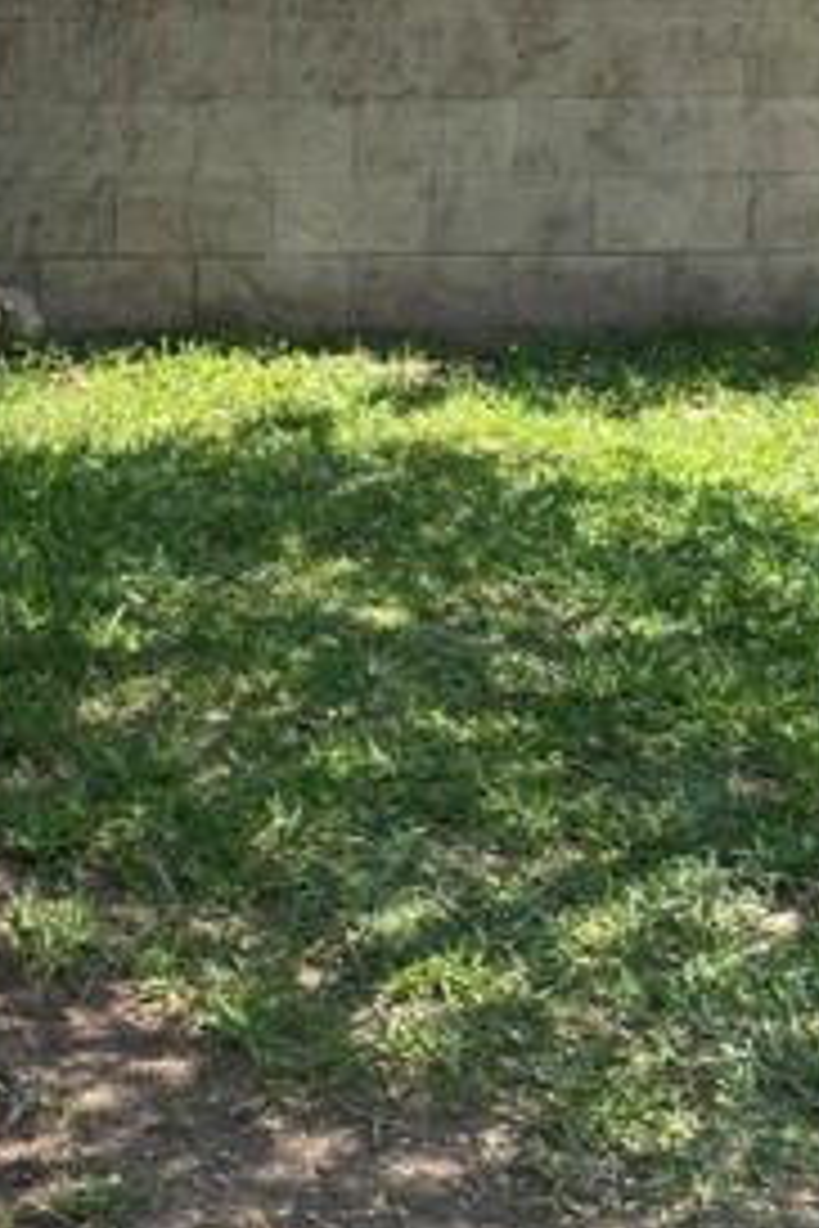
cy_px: 274
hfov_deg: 21.8
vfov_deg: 32.1
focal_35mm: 61
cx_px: 86
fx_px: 2081
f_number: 1.6
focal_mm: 5.1
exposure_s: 1/770
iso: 32
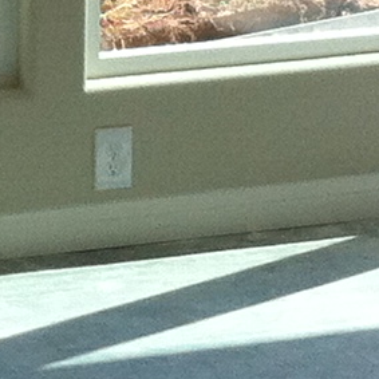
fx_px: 3506
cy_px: -398
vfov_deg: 6.0
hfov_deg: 6.2
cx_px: 84
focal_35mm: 283
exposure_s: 1/246
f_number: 2.8
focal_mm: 3.85
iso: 80
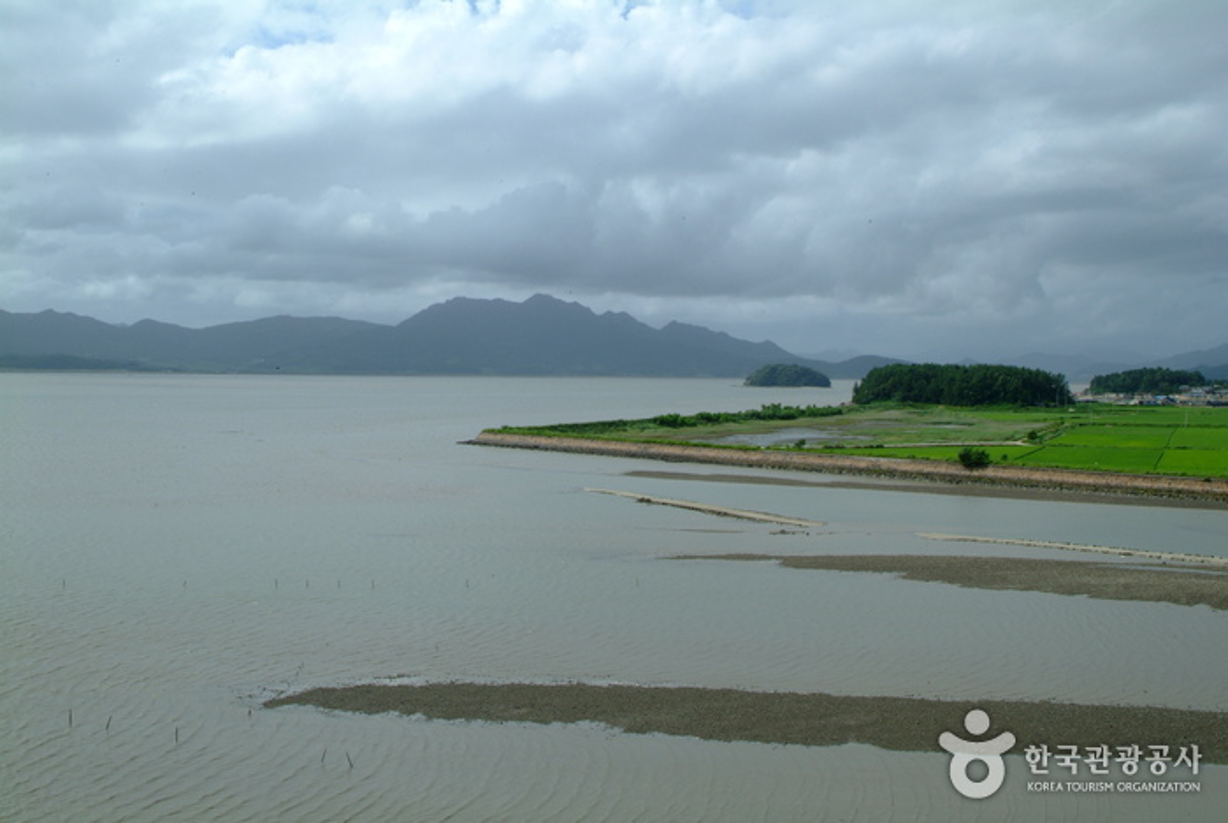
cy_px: 412
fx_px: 1298
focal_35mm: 38
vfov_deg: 35.2
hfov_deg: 50.6
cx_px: 614
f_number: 22
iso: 200
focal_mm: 25
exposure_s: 1/90
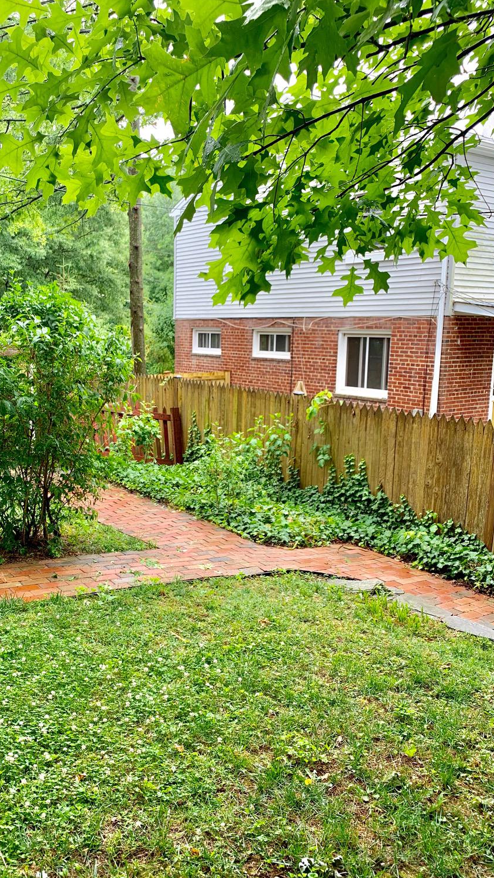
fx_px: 675
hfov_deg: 39.8
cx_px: 174
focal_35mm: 29
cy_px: 447
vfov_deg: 66.1
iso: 32
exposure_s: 1/121
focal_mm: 4.25
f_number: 1.8
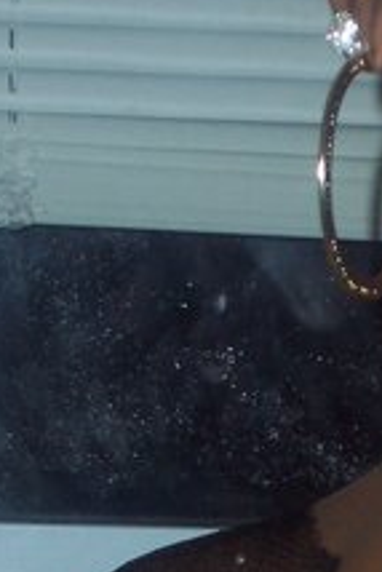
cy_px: 553
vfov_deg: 6.3
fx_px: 5180
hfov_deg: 4.2
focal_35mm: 326
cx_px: 546
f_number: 4.8
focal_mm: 16.8
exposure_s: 1/90
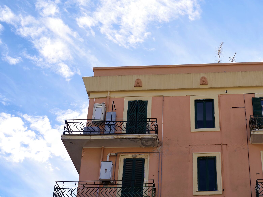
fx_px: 562
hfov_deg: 26.2
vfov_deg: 19.9
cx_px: 175
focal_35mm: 74
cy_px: 81
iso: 100
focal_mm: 50
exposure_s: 1/60
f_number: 16
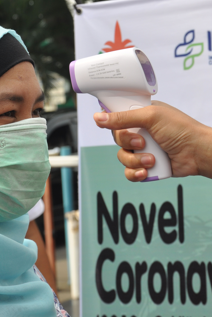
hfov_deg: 14.3
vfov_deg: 21.5
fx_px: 839
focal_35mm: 95
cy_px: 159
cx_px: 54
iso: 200
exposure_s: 1/320
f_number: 8
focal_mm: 42
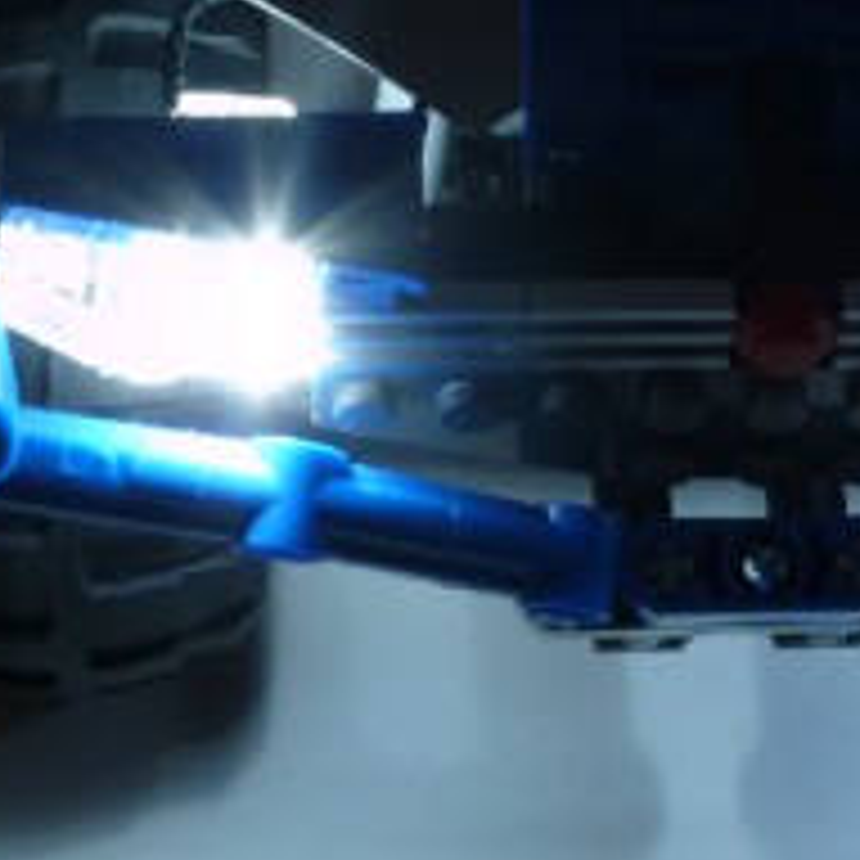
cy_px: -383
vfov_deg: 16.1
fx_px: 2811
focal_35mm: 100
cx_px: 657
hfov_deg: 17.3
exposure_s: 60
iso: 100
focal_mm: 4.8
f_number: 6.3
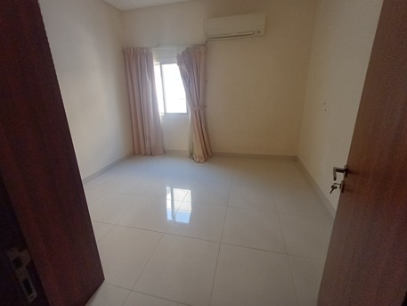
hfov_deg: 94.5
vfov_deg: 78.1
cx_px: 204
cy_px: 153
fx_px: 188
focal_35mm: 16
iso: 160
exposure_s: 1/25
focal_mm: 1.64
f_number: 2.2
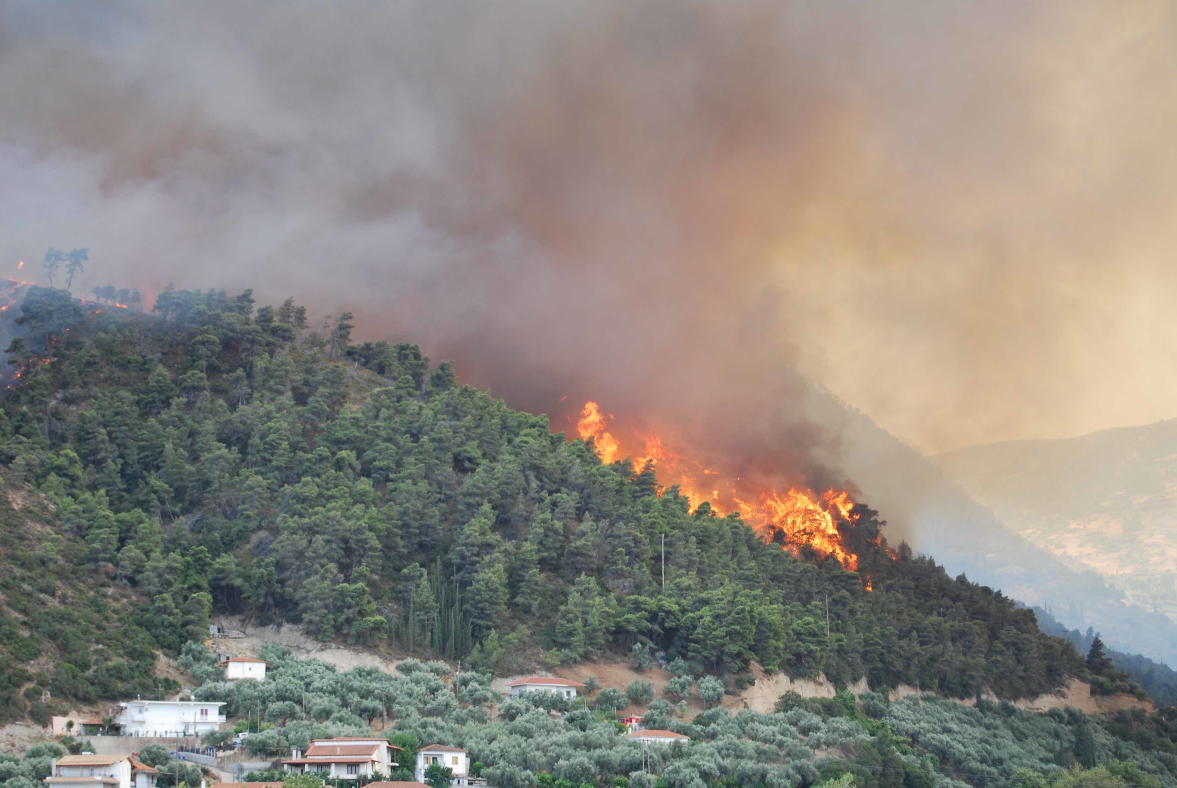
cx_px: 588
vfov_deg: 16.6
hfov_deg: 24.6
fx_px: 2701
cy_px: 394
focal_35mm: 82
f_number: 5.6
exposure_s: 1/80
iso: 200
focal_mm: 55
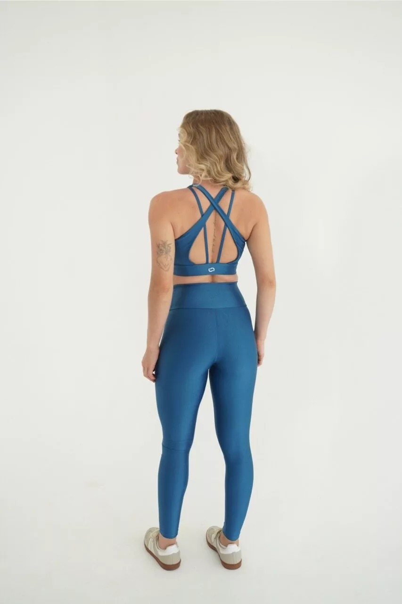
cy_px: 302
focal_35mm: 34
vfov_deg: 55.1
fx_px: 578
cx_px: 201
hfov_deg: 38.4
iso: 250
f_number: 5
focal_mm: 23
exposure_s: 1/100
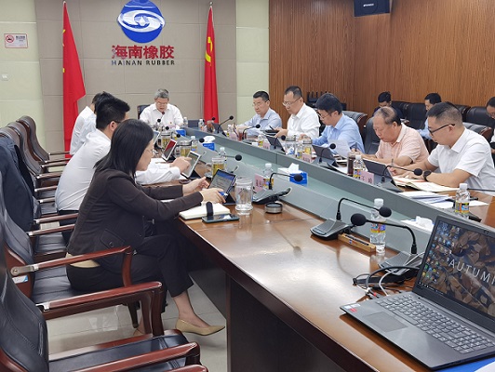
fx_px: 544
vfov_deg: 37.8
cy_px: 186
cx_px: 248
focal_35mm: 38
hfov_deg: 48.9
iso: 200
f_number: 1.9
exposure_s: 1/100
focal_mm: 6.71
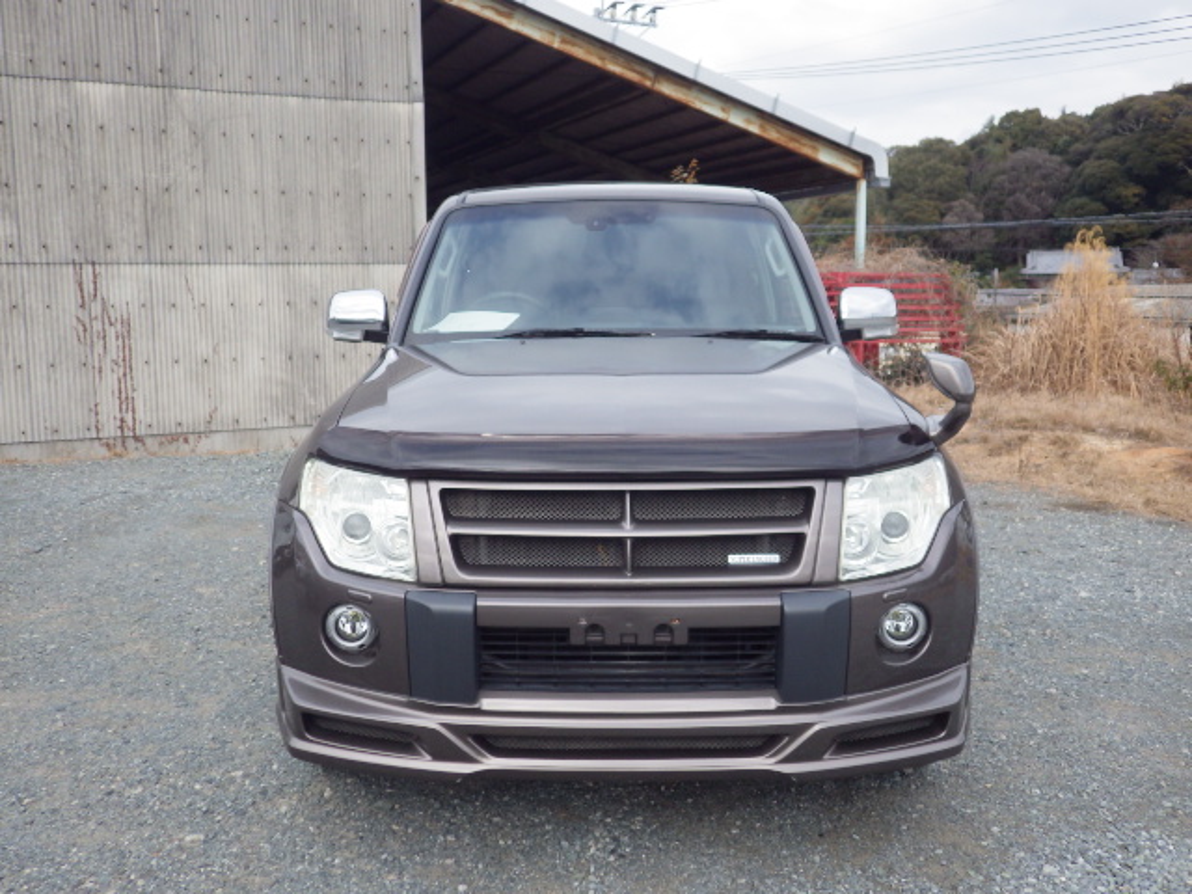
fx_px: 1067
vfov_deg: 45.4
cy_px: 447
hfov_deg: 58.4
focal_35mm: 31
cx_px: 596
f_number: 2.3
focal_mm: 5.5
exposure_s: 1/1250
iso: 250
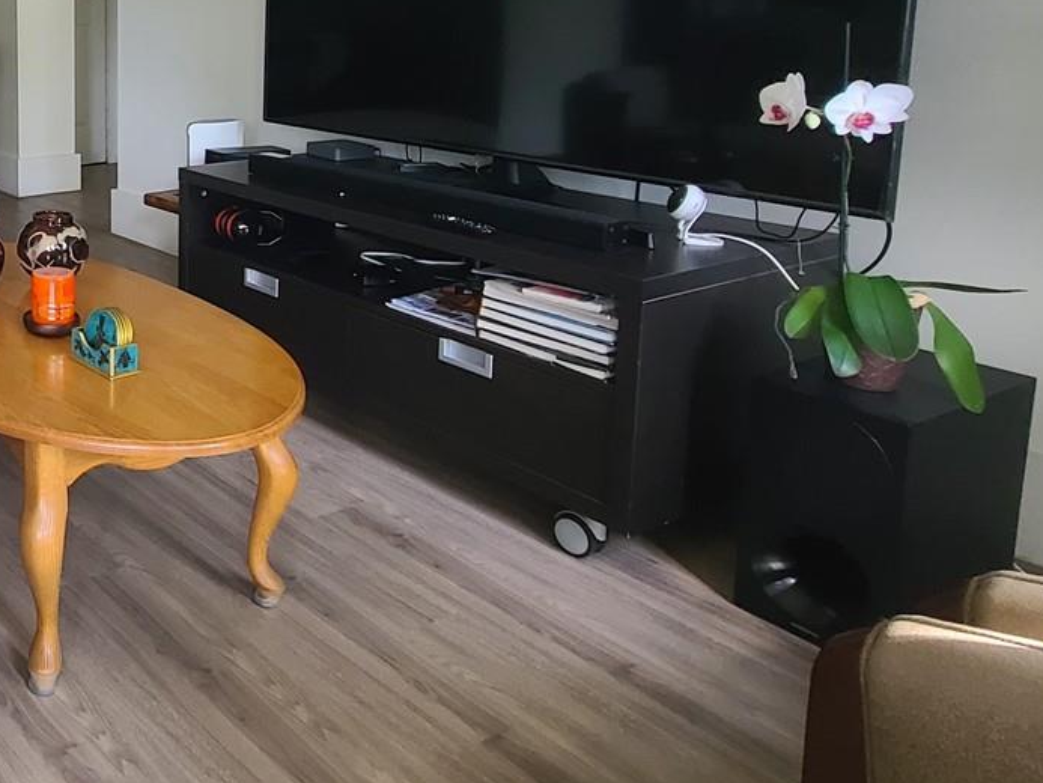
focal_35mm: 30
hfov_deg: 46.6
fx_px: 904
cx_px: -68
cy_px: 139
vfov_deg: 44.2
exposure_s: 1/40
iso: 320
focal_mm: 2.2
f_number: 2.2
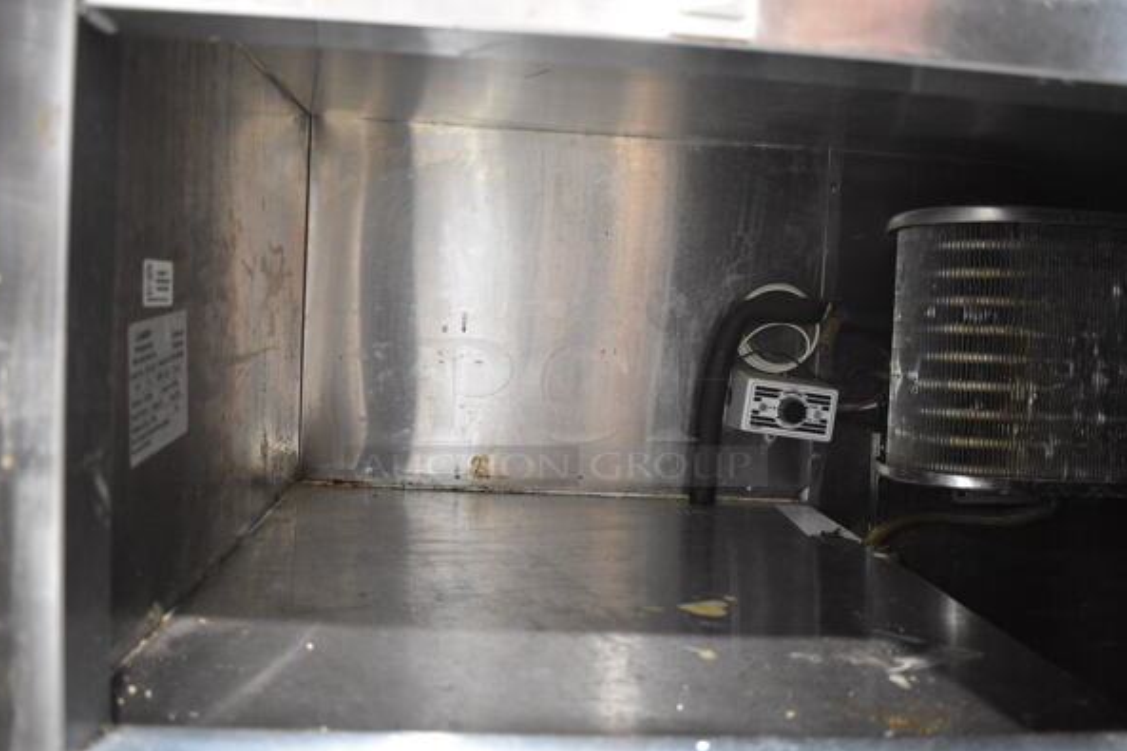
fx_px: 1064
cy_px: 386
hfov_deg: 55.8
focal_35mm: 34
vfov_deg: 38.9
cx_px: 557
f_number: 3.8
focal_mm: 22
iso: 2200
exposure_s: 1/30
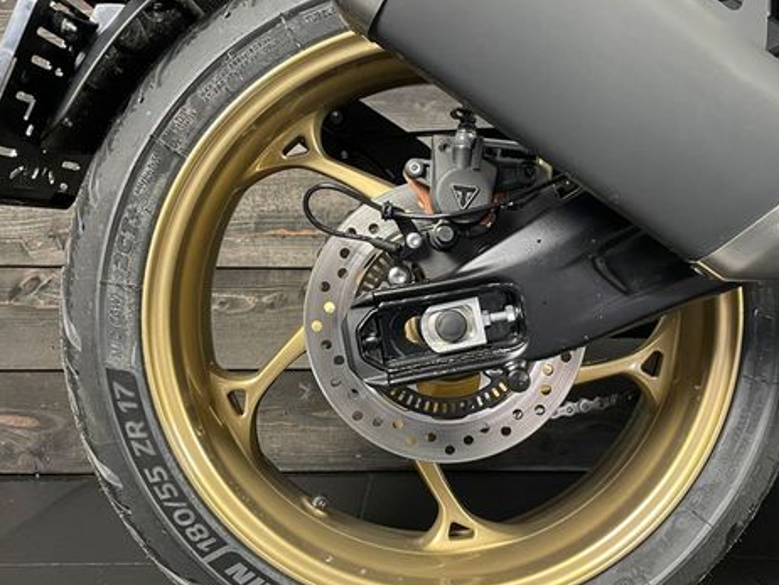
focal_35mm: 36
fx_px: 811
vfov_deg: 39.7
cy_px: 307
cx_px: 418
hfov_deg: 51.3
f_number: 1.6
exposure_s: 1/33
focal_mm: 4.2
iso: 400
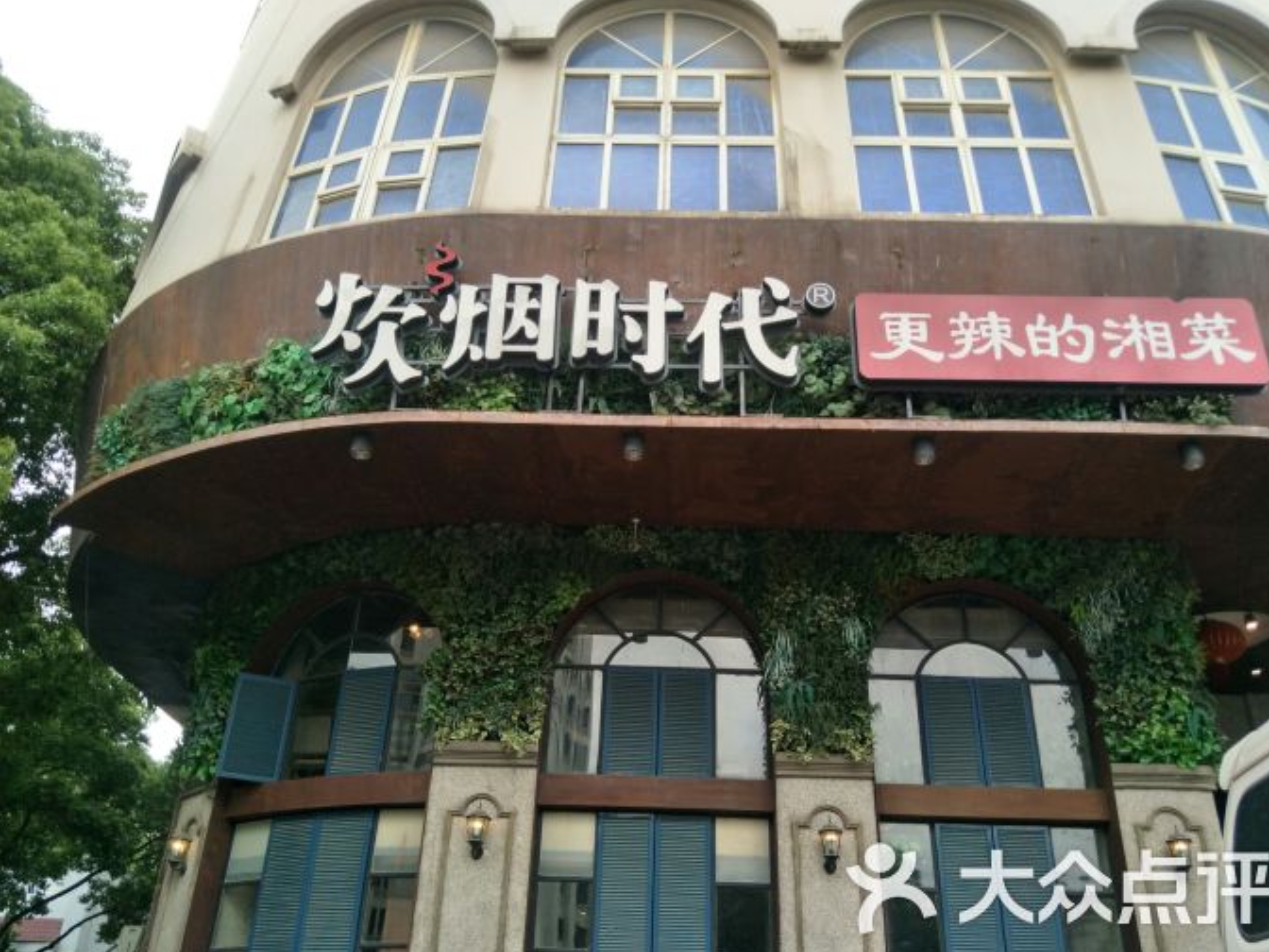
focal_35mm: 25
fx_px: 916
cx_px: 659
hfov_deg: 69.4
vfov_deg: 54.9
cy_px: 490
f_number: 1.7
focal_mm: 4.1
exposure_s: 1/400
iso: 88
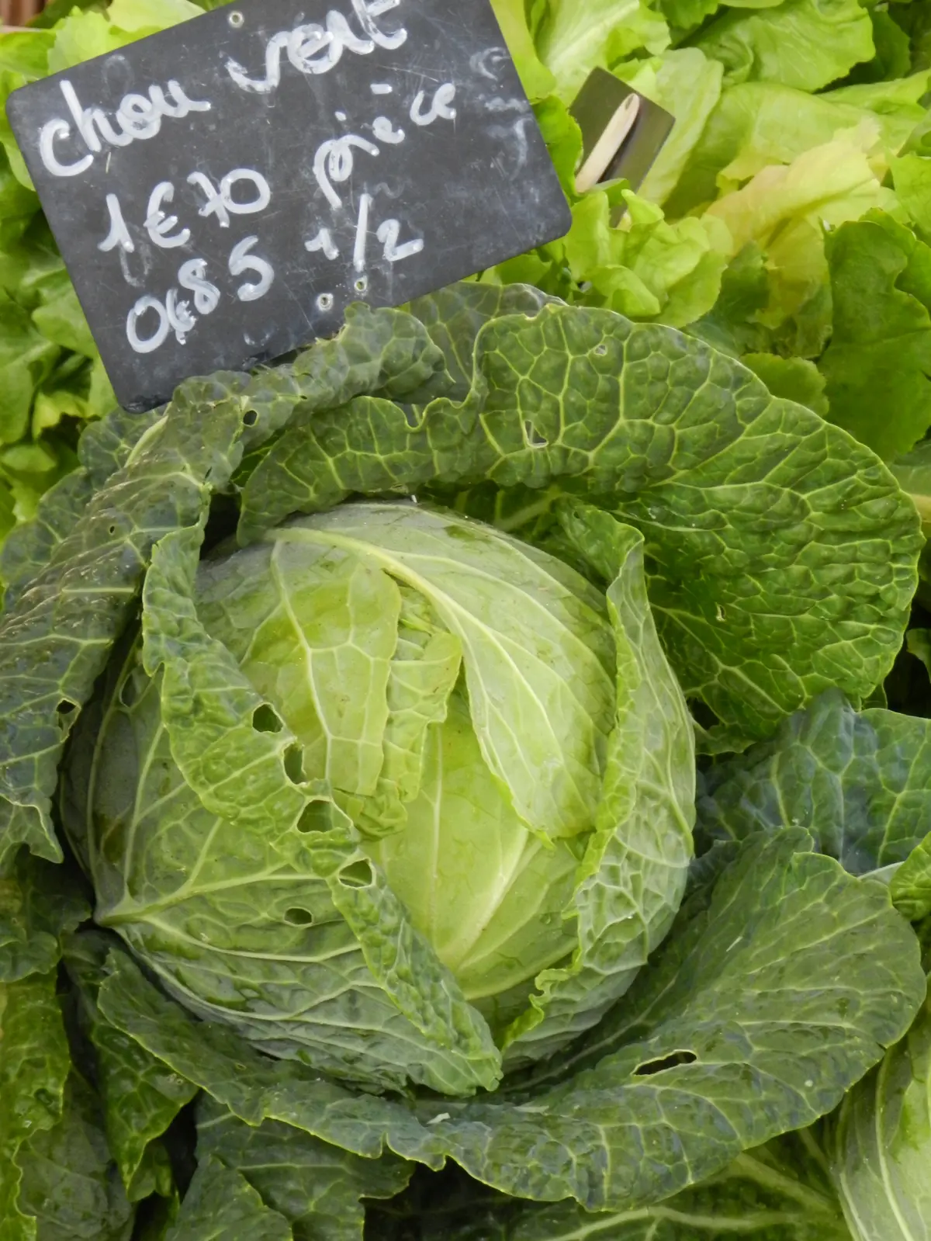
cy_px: 620
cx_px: 466
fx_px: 6847
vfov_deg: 10.4
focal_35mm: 191
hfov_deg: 7.8
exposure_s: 1/80
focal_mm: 34
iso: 640
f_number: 5.5
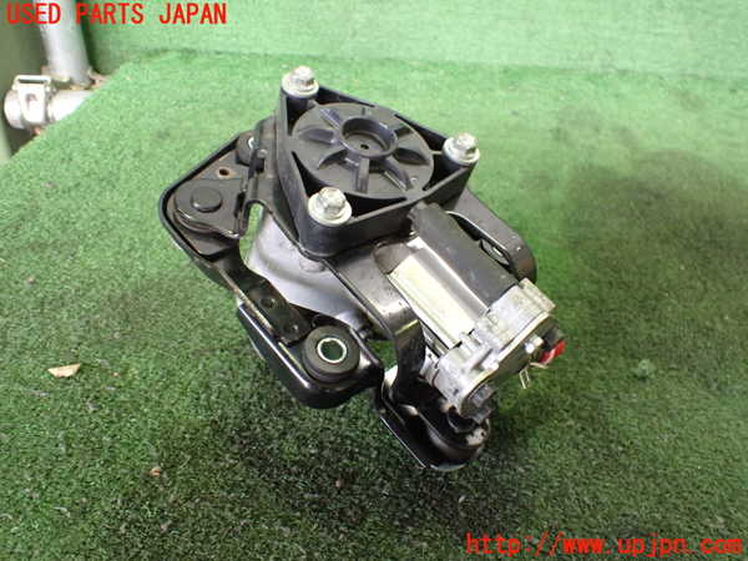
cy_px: 280
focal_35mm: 30
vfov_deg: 46.8
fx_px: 648
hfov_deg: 60.0
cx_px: 374
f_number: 2.3
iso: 800
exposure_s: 1/50
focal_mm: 5.4
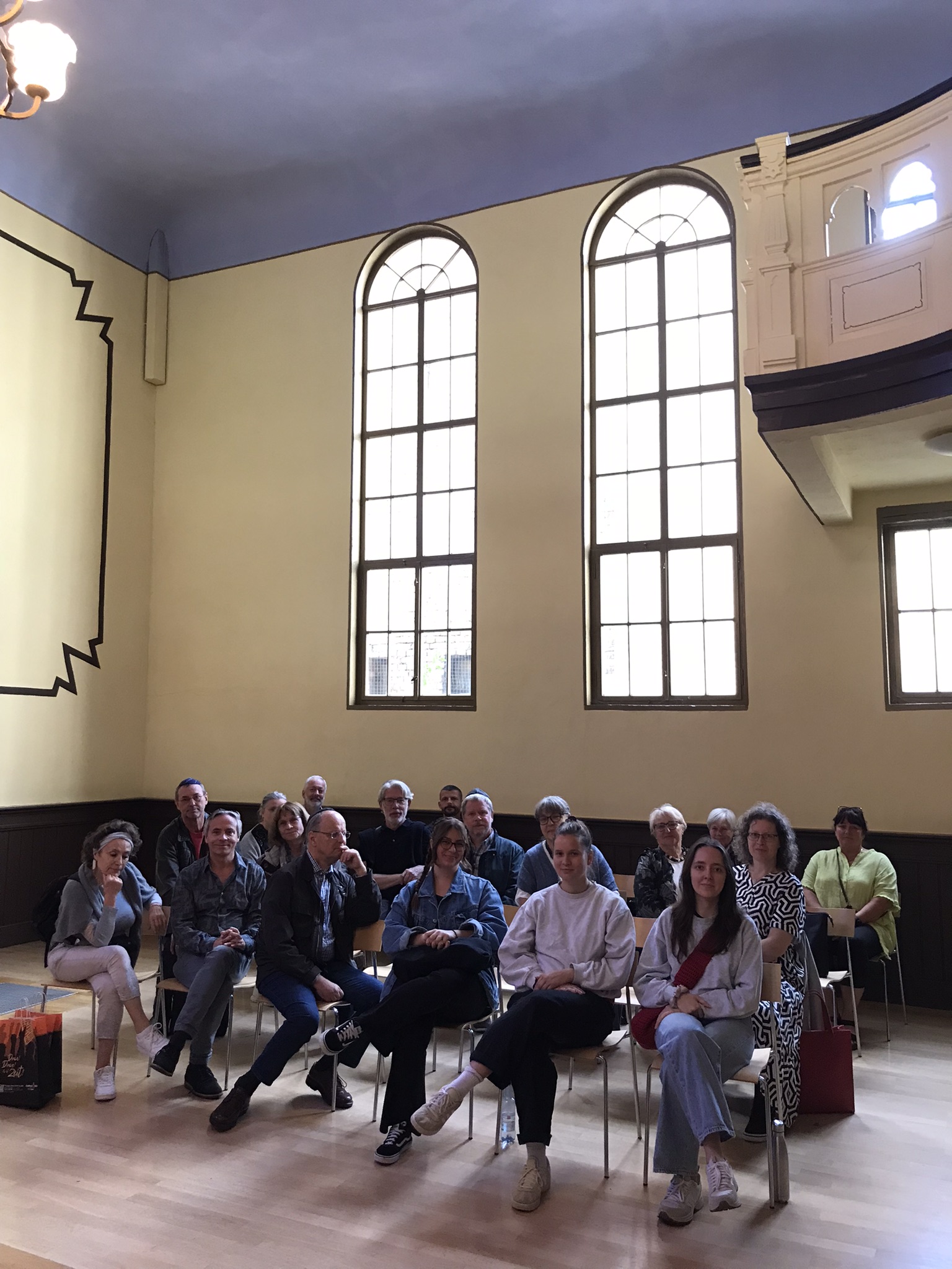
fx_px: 1027
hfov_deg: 49.7
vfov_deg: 63.4
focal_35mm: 28
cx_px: 476
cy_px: 634
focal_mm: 3.99
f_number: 1.8
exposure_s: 1/25
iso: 32
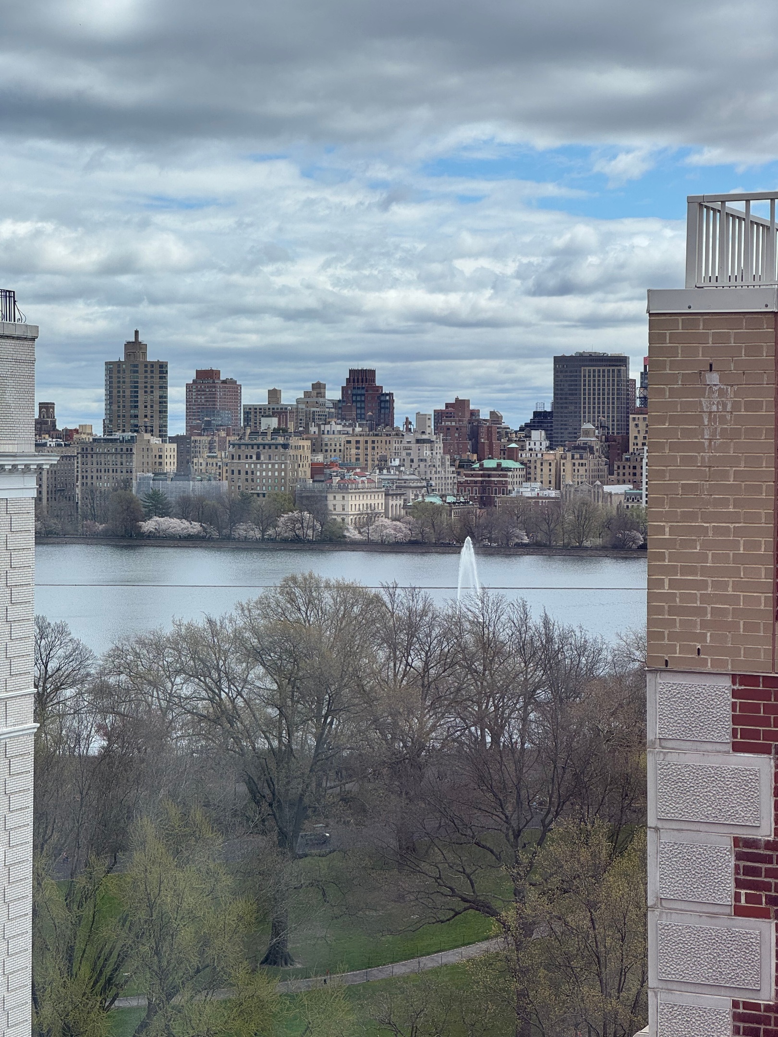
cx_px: 389
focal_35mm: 77
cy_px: 518
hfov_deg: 19.1
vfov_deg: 25.3
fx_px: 2307
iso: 25
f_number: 2.8
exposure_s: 1/803
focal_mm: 9
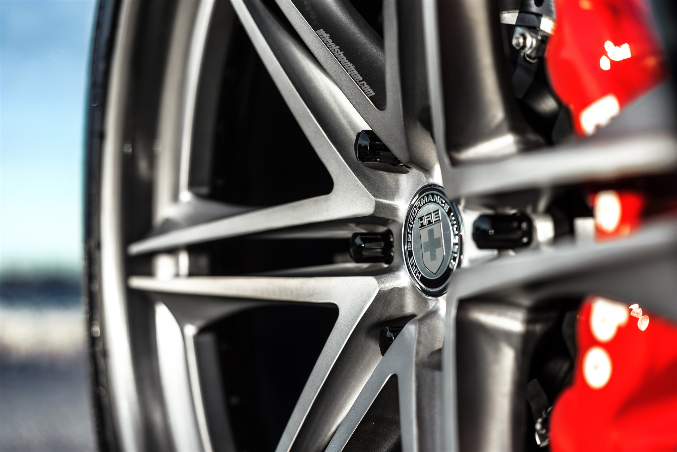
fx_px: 1034
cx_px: 338
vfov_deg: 24.6
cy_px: 226
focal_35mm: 55
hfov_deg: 36.2
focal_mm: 55
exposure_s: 1/250
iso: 50
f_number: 2.2
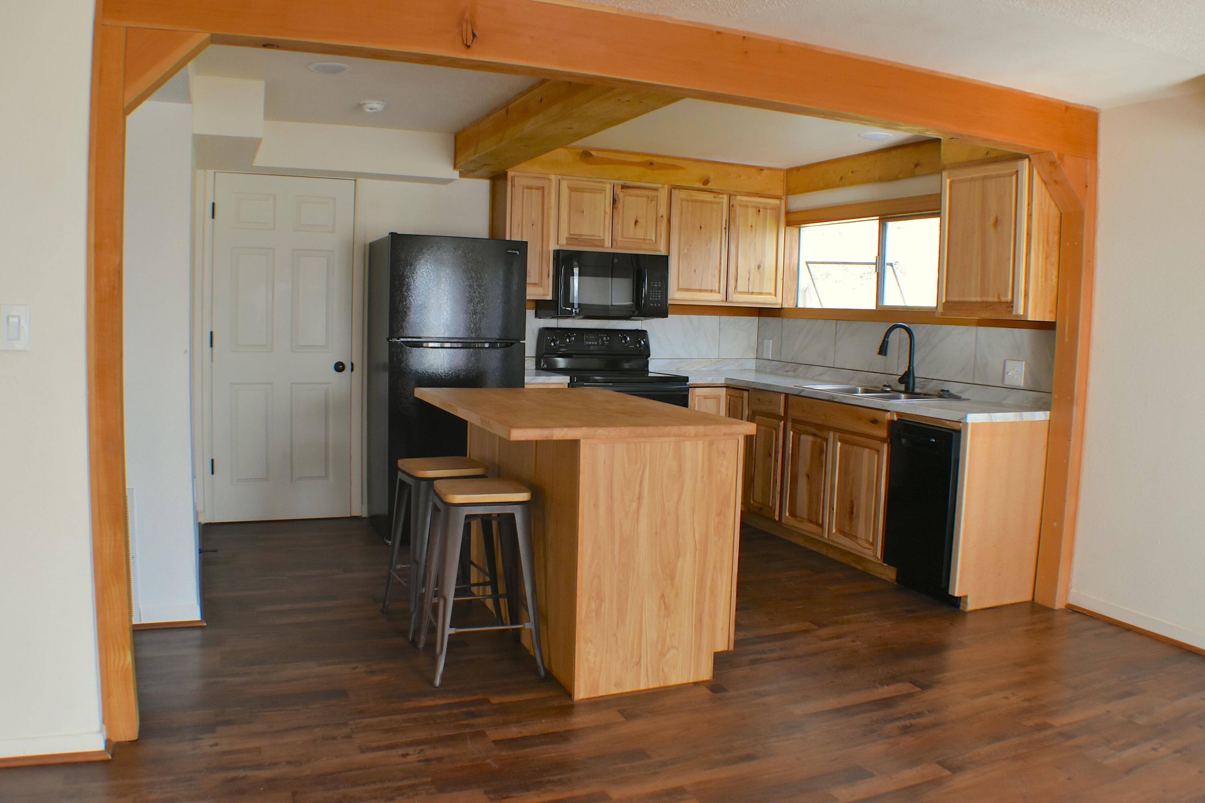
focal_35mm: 36
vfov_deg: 36.9
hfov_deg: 53.1
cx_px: 602
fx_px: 1205
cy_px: 402
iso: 1250
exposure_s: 1/160
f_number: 6.3
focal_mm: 24
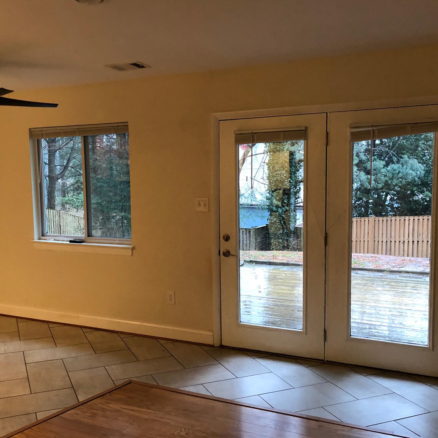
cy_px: 219
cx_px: 156
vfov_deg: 48.5
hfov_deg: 47.9
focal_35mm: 34
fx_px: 487
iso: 80
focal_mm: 4
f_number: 1.8
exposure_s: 1/15
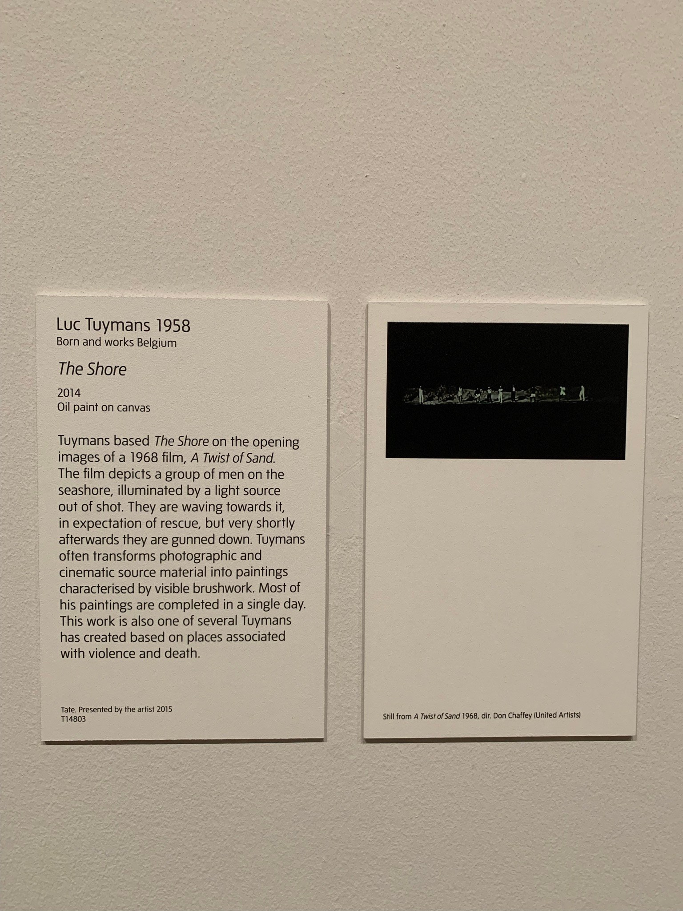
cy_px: 456
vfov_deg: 67.3
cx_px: 342
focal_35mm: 26
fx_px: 684
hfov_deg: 53.1
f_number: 1.8
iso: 160
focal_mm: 4.25
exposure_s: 1/50
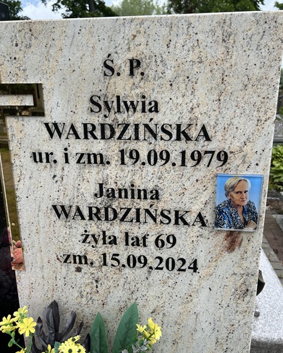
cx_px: 141
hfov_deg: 51.6
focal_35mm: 28
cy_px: 165
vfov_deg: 62.1
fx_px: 293
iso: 50
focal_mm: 5.7
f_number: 1.5
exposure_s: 1/827
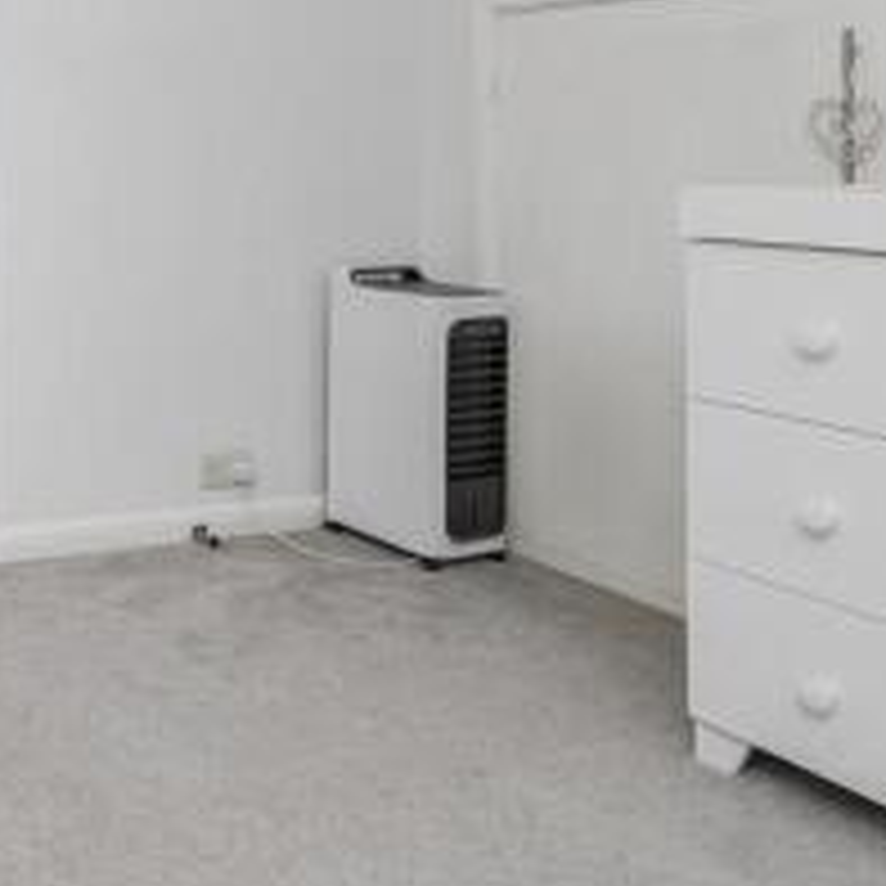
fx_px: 985
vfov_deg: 44.5
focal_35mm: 34
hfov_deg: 35.2
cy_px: 106
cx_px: -236
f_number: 9
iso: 320
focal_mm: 12
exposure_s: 1/160
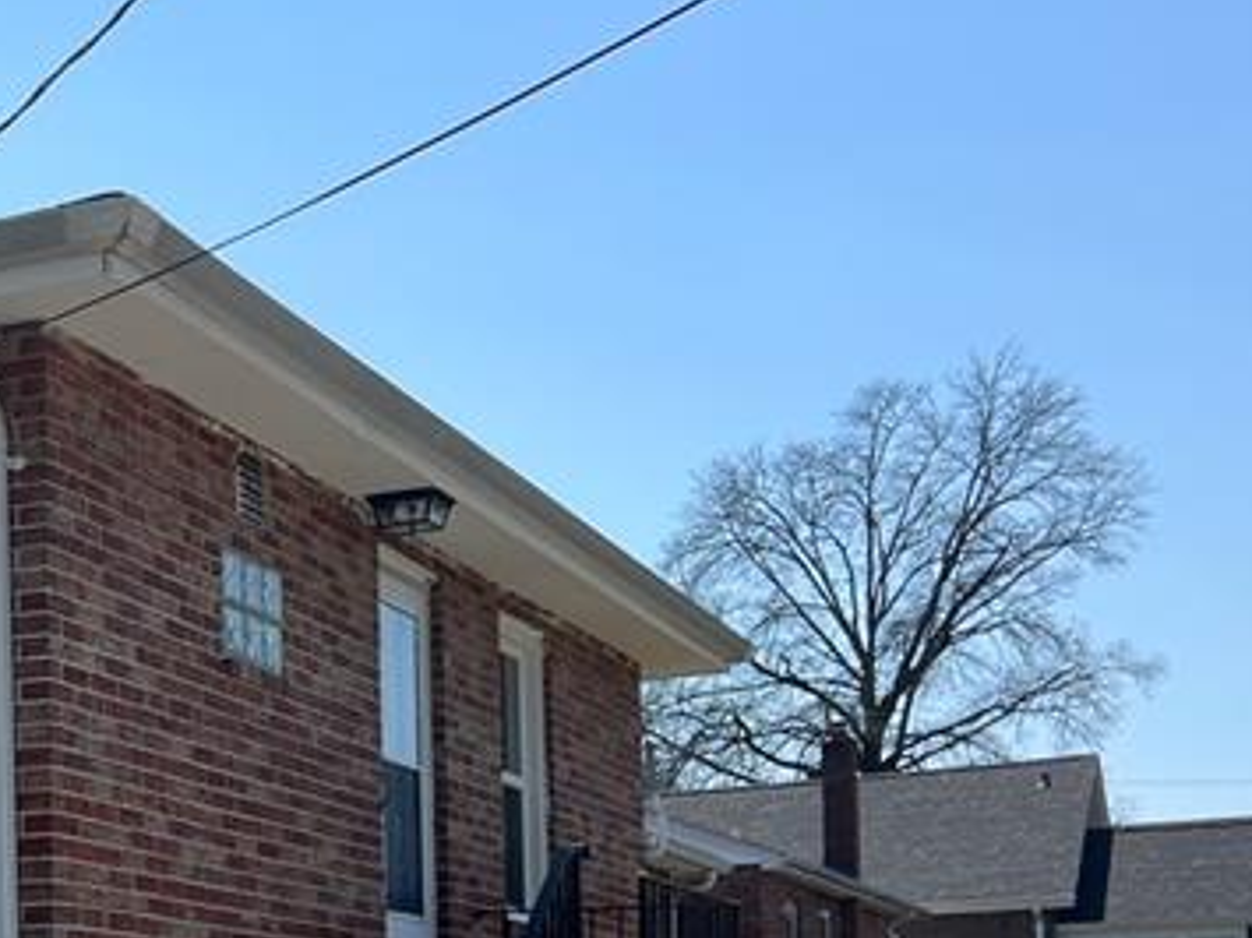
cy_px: 977
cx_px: -190
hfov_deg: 24.0
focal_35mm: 75
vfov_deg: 19.0
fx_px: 2712
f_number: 1.5
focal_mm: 5.7
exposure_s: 1/6211
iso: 50
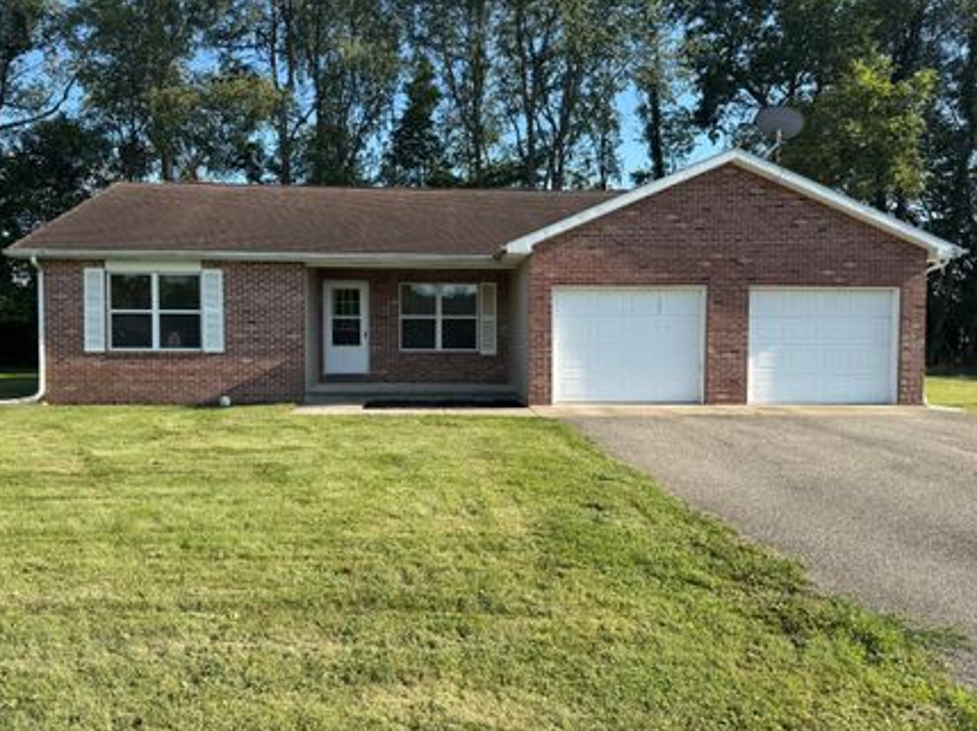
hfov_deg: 63.5
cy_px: 377
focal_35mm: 28
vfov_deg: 49.7
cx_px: 476
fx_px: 790
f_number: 1.78
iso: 80
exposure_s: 1/2105
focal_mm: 6.76
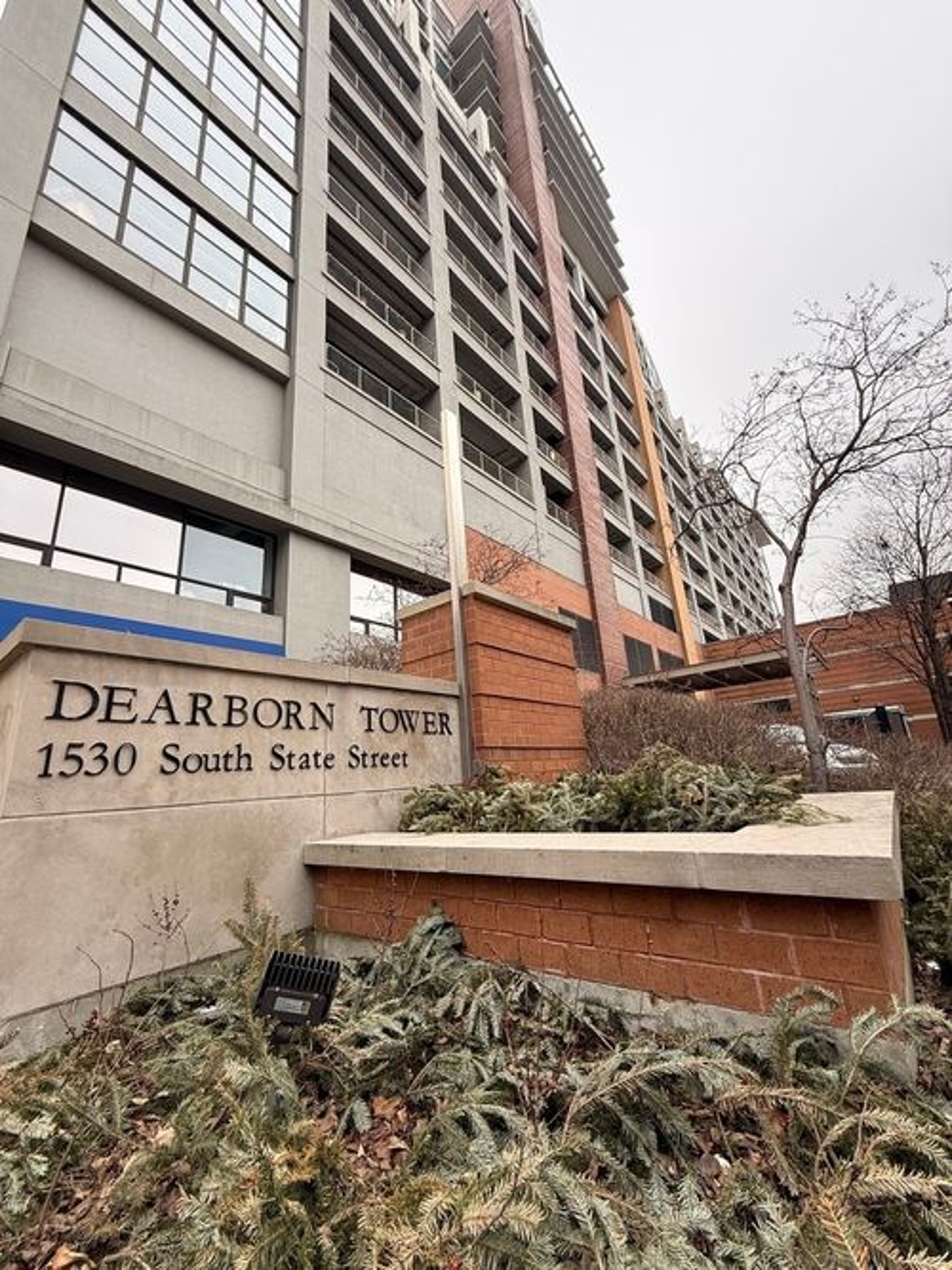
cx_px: 476
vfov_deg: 102.1
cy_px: 635
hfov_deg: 85.7
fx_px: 514
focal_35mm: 14
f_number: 2.2
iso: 50
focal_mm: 2.22
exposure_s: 1/233
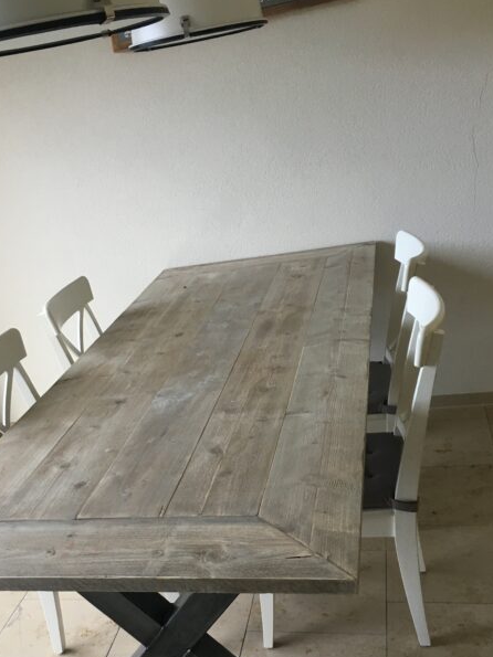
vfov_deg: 47.1
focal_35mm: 39
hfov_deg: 36.6
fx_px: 741
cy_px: 435
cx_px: 182
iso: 50
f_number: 2.2
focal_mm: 4.15
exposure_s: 1/33
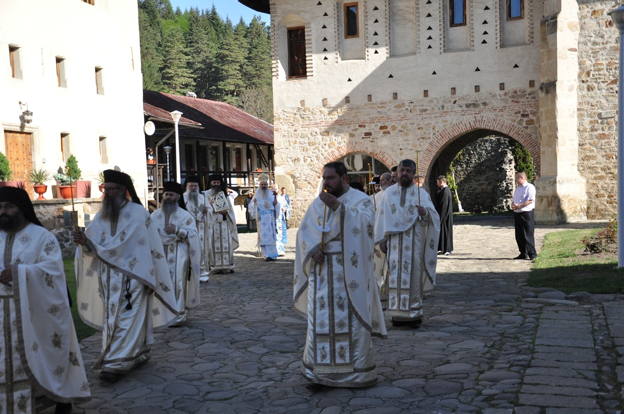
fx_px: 779
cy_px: 207
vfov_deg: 29.8
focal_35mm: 45
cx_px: 312
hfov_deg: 43.7
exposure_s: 1/3200
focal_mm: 30
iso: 800
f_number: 8
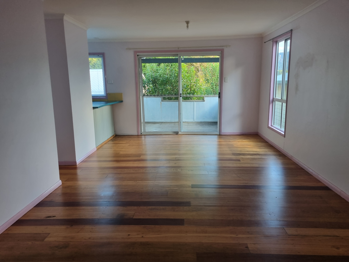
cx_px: 174
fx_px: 262
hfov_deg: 67.3
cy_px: 131
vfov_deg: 53.1
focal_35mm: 26
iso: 250
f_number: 1.8
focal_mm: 5.4
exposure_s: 1/100
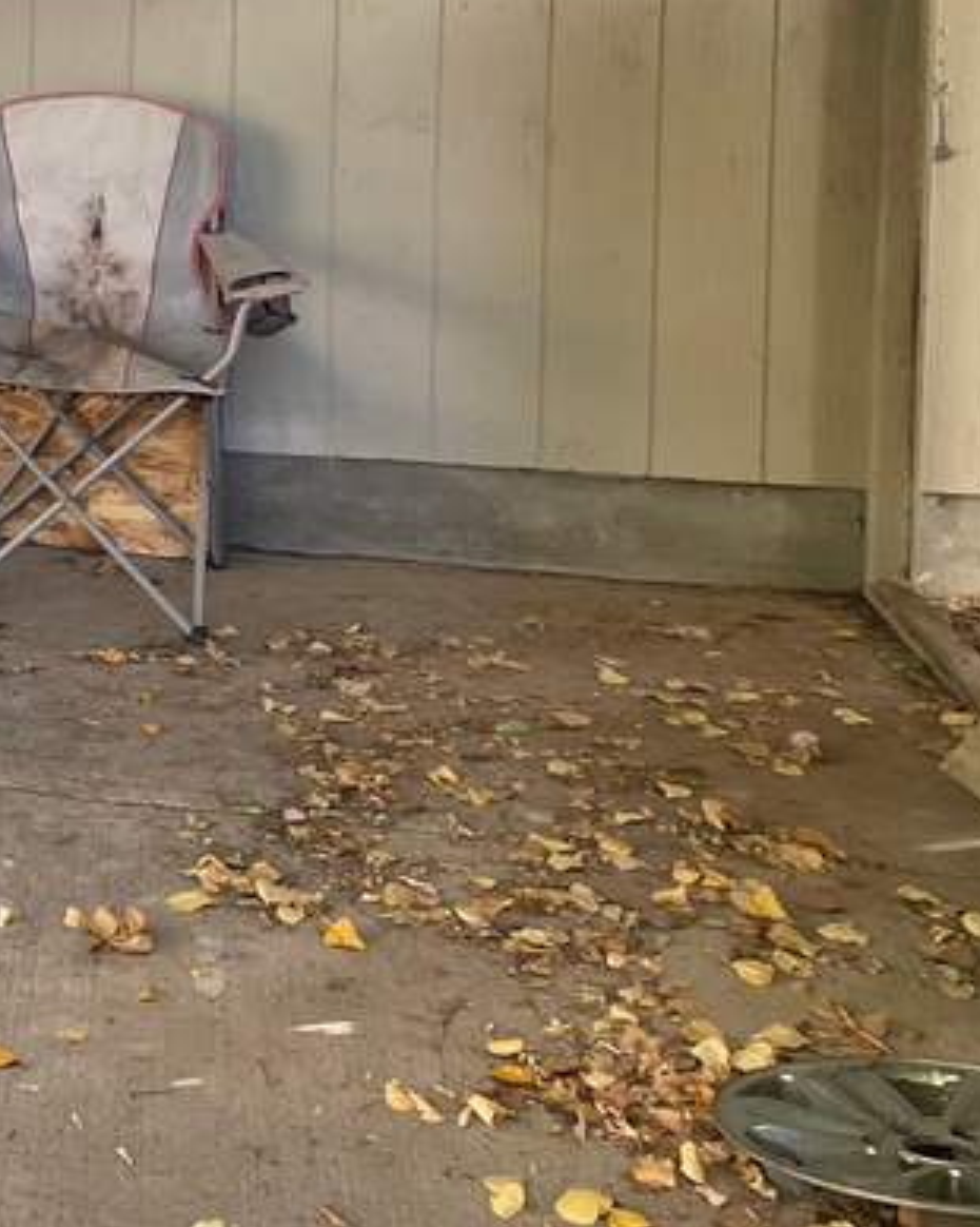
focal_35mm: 67
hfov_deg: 19.6
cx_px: -518
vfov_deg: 27.1
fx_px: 2431
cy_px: 66
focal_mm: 4.2
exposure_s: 1/121
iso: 64
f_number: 1.6
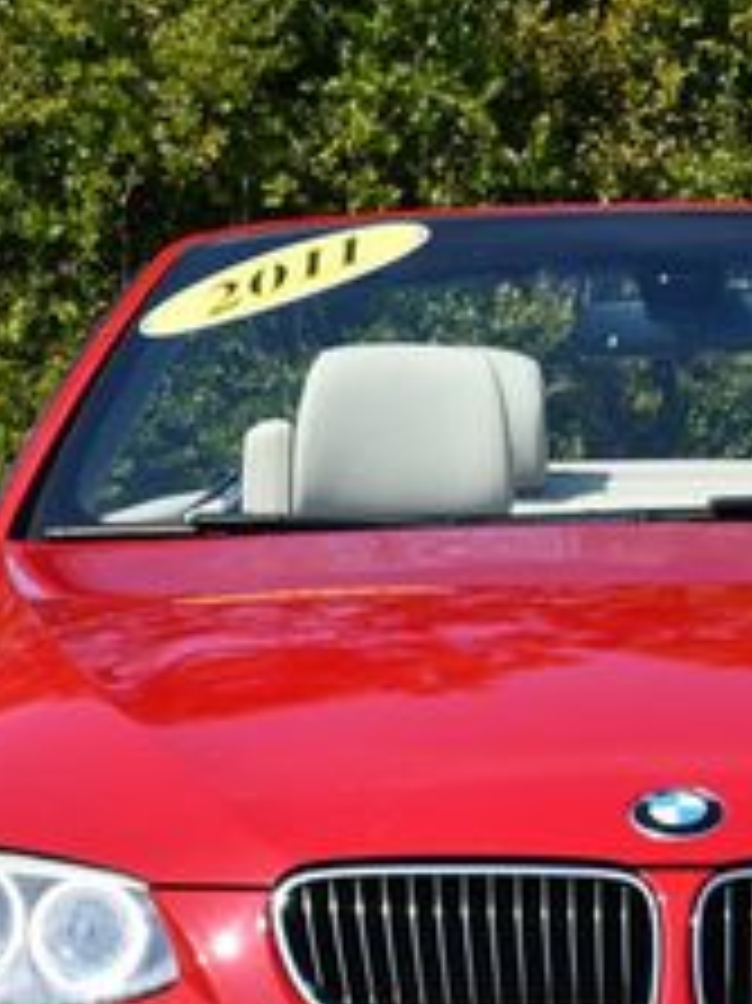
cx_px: 617
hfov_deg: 6.4
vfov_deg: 8.5
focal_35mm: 232
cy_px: 783
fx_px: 6726
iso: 100
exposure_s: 1/250
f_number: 8
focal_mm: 42
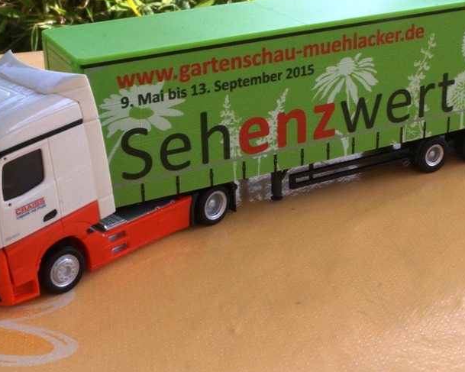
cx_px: 250
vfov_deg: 23.8
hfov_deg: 29.6
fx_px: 881
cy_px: 147
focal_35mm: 64
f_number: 25
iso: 640
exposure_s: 1/60
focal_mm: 24
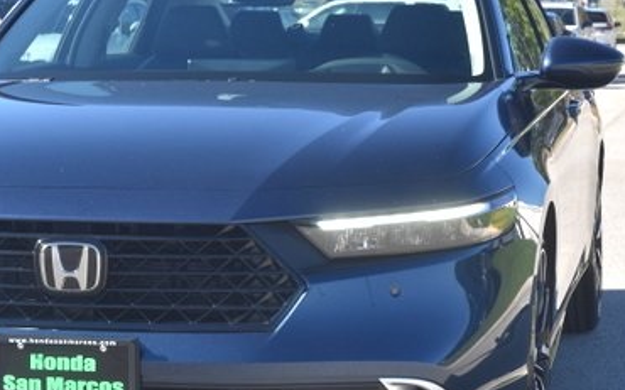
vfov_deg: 10.3
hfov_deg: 16.4
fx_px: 2163
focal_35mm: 127
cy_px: 168
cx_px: 228
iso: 200
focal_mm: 48
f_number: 8
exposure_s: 1/250
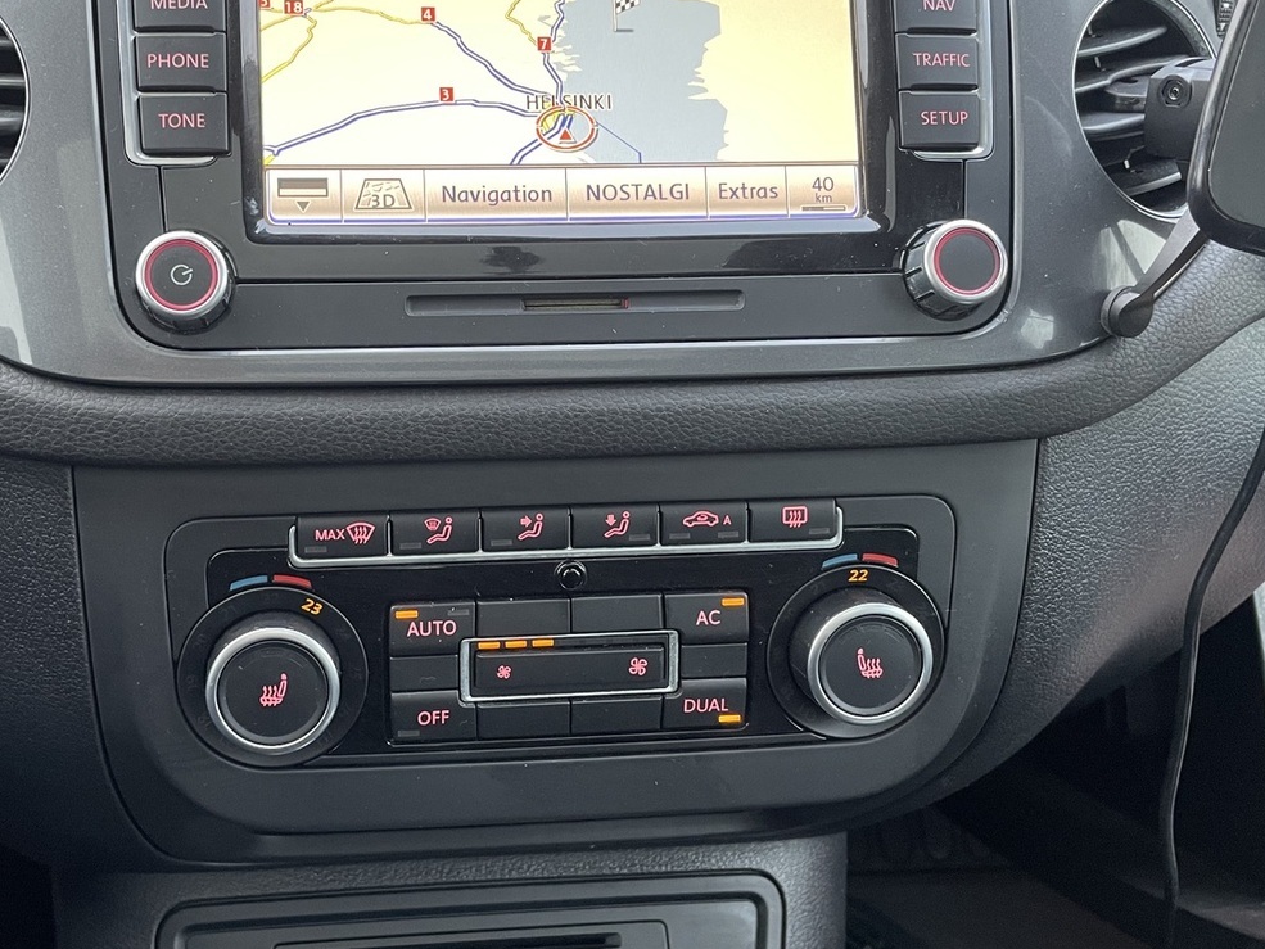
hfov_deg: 48.4
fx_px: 1389
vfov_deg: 37.7
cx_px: 462
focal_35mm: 38
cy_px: 424
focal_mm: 4.2
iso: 250
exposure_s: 1/50
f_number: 1.6
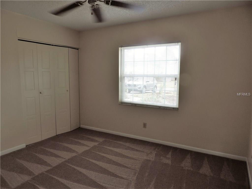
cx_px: 126
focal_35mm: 24
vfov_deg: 56.8
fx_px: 175
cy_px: 94
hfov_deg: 71.6
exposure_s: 1/50
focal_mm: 4.3
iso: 80
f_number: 3
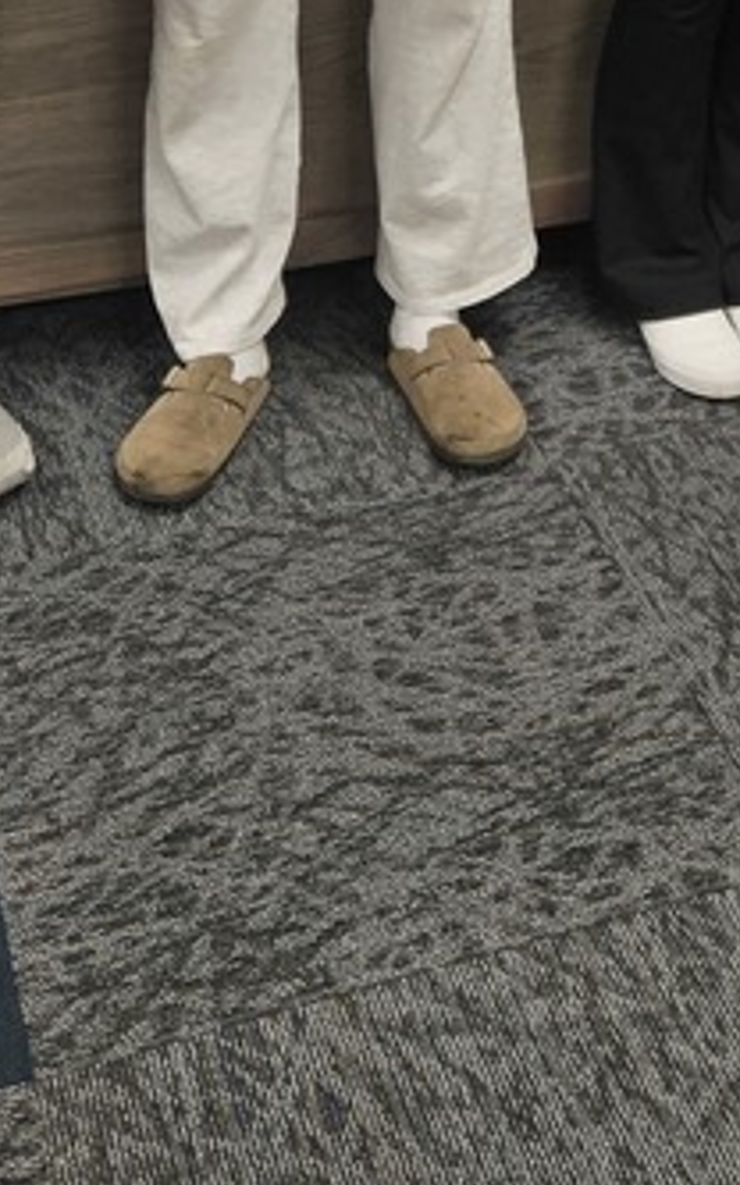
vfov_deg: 24.5
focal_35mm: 75
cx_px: 715
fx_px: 2421
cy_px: -299
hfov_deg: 17.0
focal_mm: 5.4
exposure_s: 1/170
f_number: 1.8
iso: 250
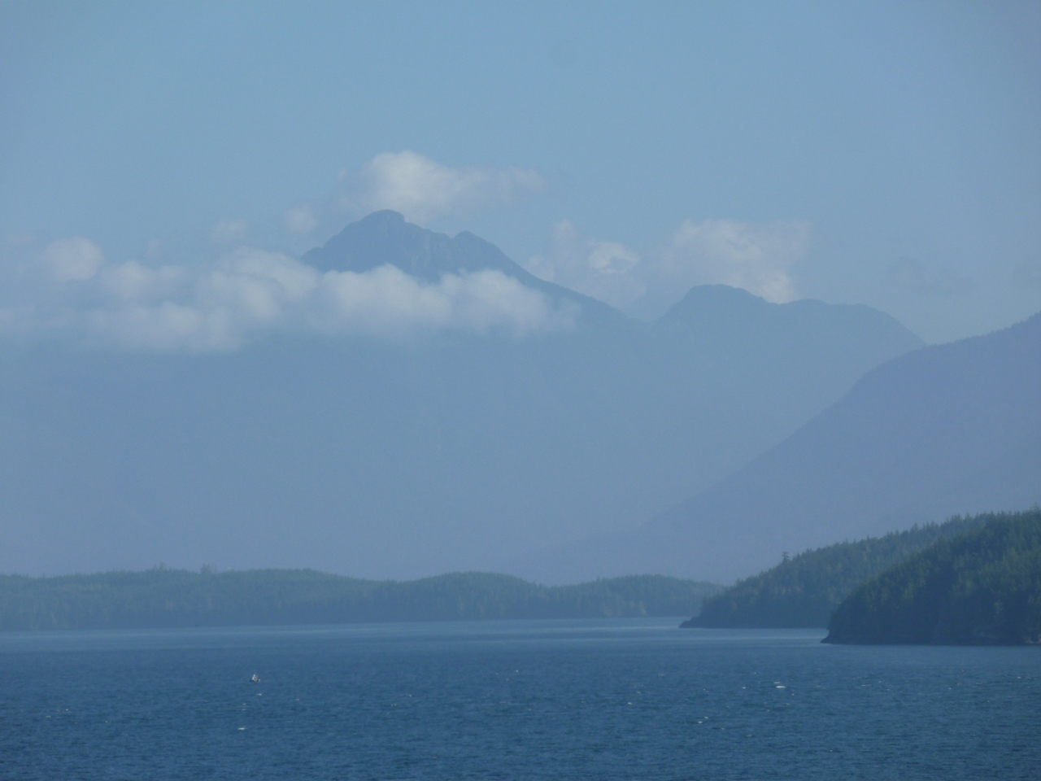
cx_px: 520
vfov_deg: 8.1
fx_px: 5533
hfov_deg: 10.7
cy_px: 390
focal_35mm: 184
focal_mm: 33
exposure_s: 1/320
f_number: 5.9
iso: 80
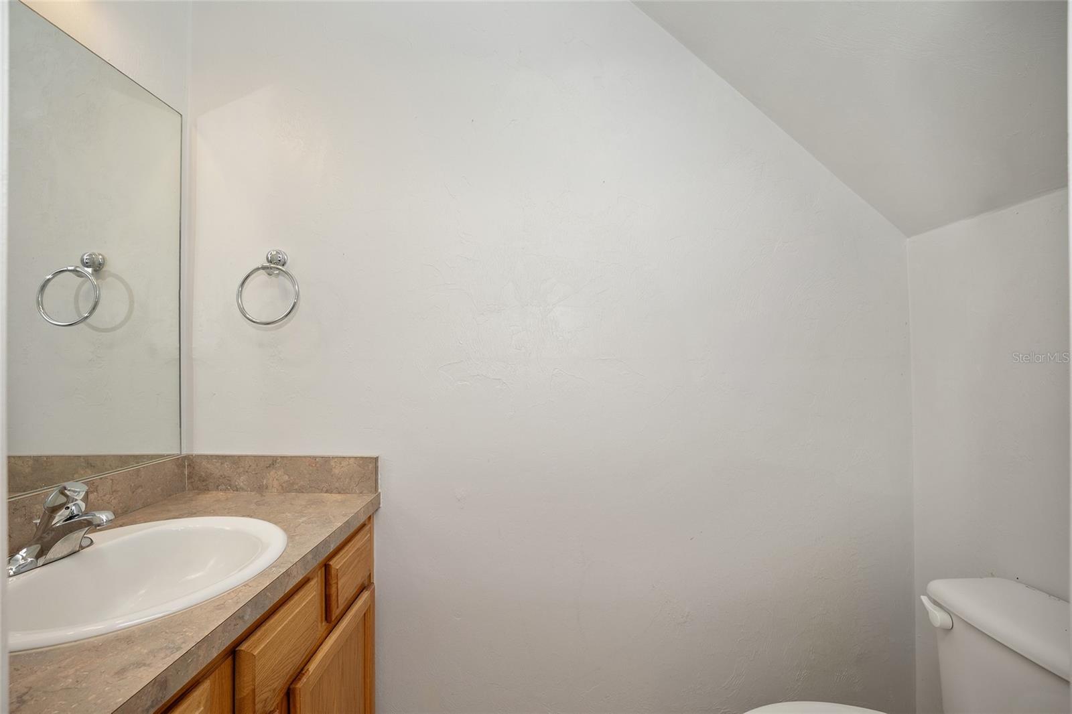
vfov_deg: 81.2
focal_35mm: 14
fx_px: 417
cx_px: 536
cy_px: 357
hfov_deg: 104.3
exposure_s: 1/125
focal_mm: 14
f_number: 7.1
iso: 250
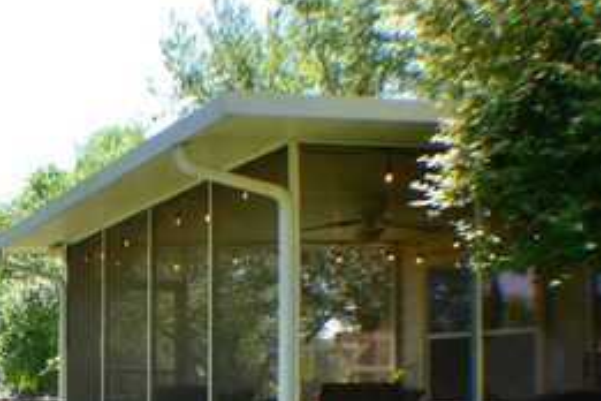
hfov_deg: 24.3
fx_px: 1352
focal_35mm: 81
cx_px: 48
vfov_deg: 16.6
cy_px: 370
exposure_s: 1/200
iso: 400
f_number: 10
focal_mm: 22
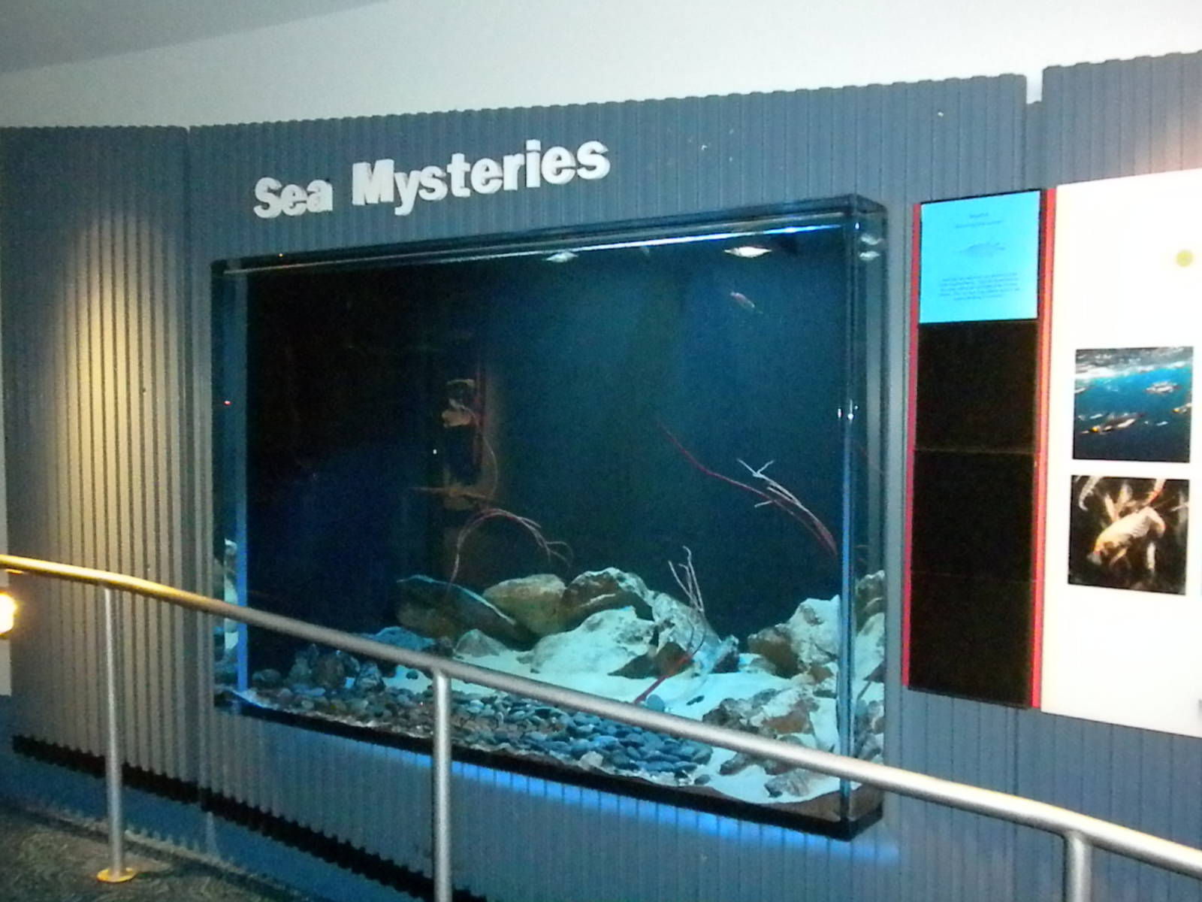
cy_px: 451
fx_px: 1285
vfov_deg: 38.7
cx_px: 601
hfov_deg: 50.1
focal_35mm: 37
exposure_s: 1/30
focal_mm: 6.6
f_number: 3.5
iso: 3200
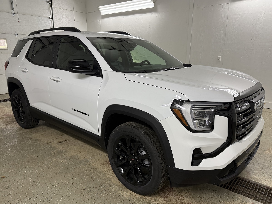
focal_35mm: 26
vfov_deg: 53.0
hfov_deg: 67.3
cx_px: 137
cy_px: 108
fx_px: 204
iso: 125
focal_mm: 6.76
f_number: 1.78
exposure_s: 1/60
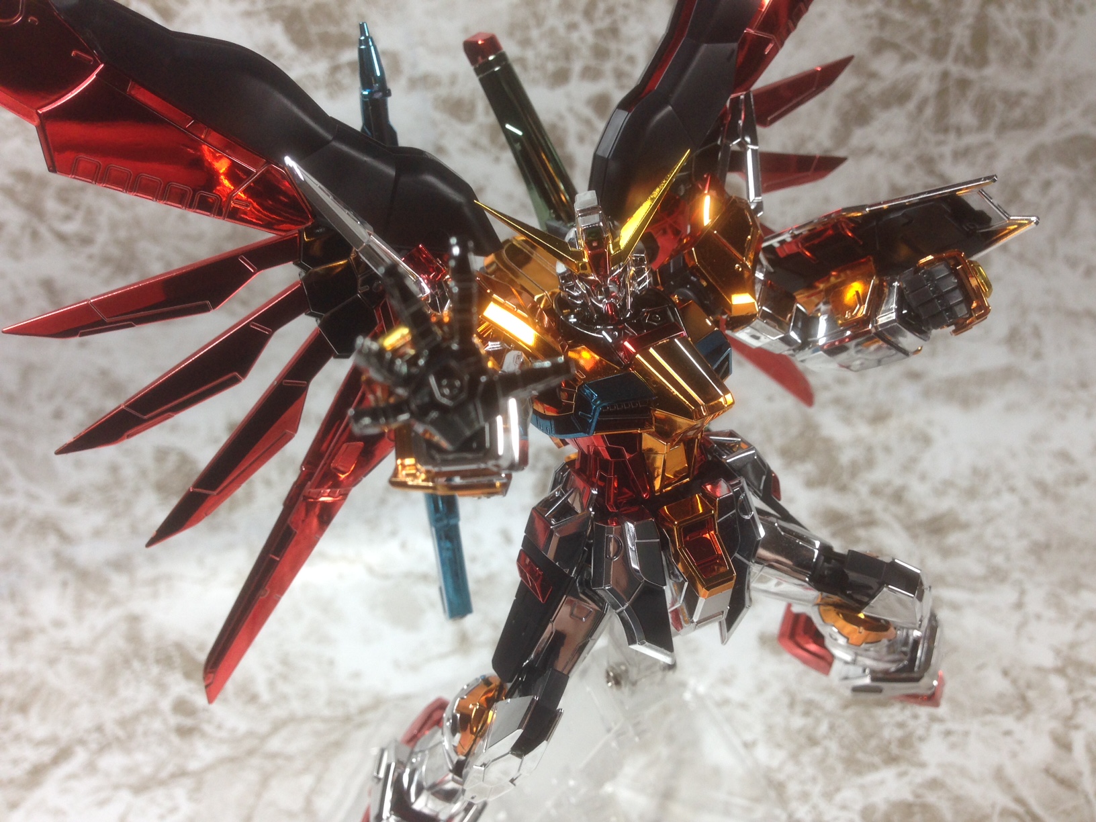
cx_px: 548
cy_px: 411
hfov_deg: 55.4
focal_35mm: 33
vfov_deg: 42.9
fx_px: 1045
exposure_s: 1/50
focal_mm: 4.12
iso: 50
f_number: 2.4
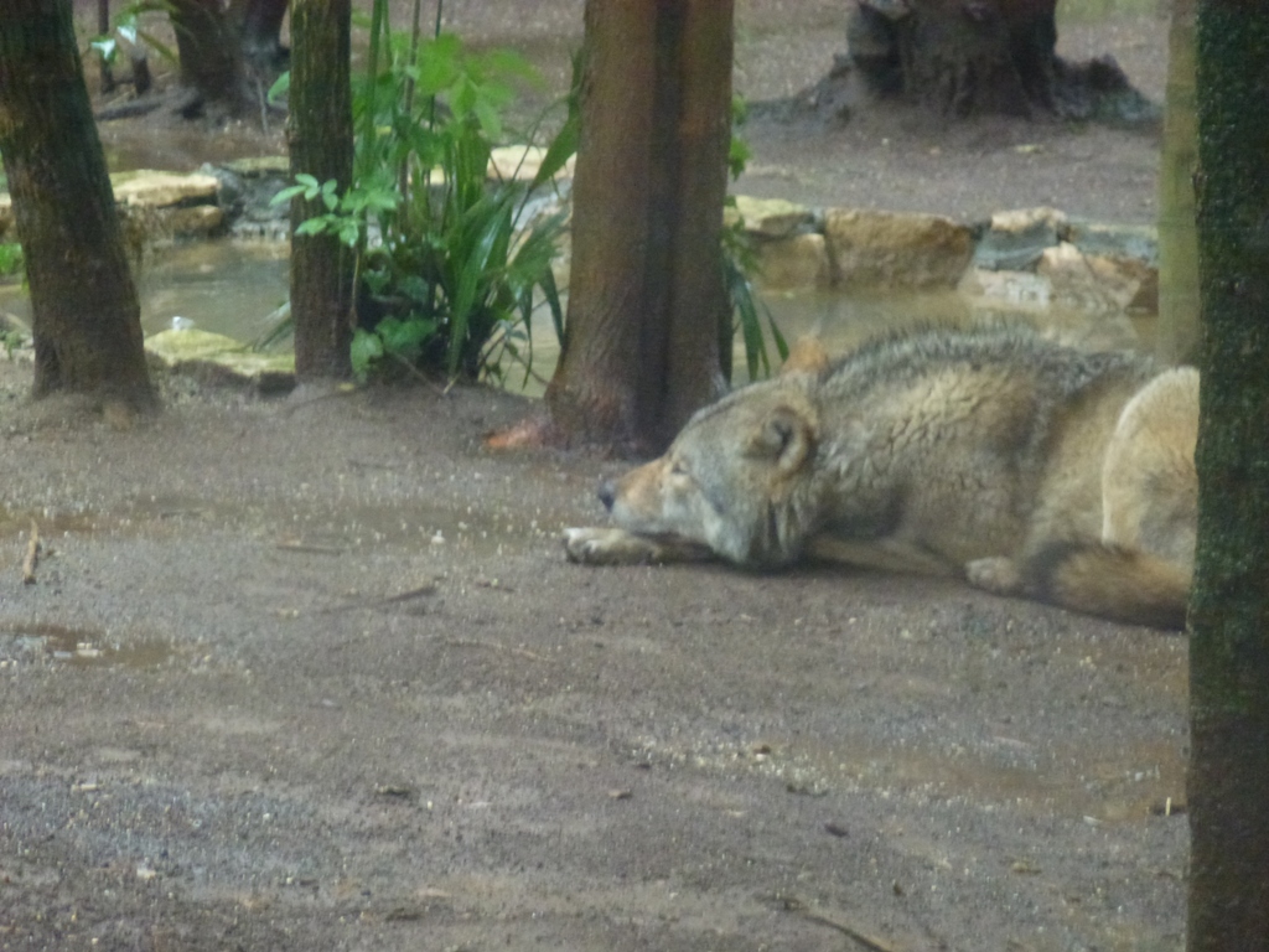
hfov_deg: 7.0
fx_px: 10448
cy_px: 476
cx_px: 634
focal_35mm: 285
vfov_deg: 5.2
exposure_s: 1/30
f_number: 5.7
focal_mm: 51
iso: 800
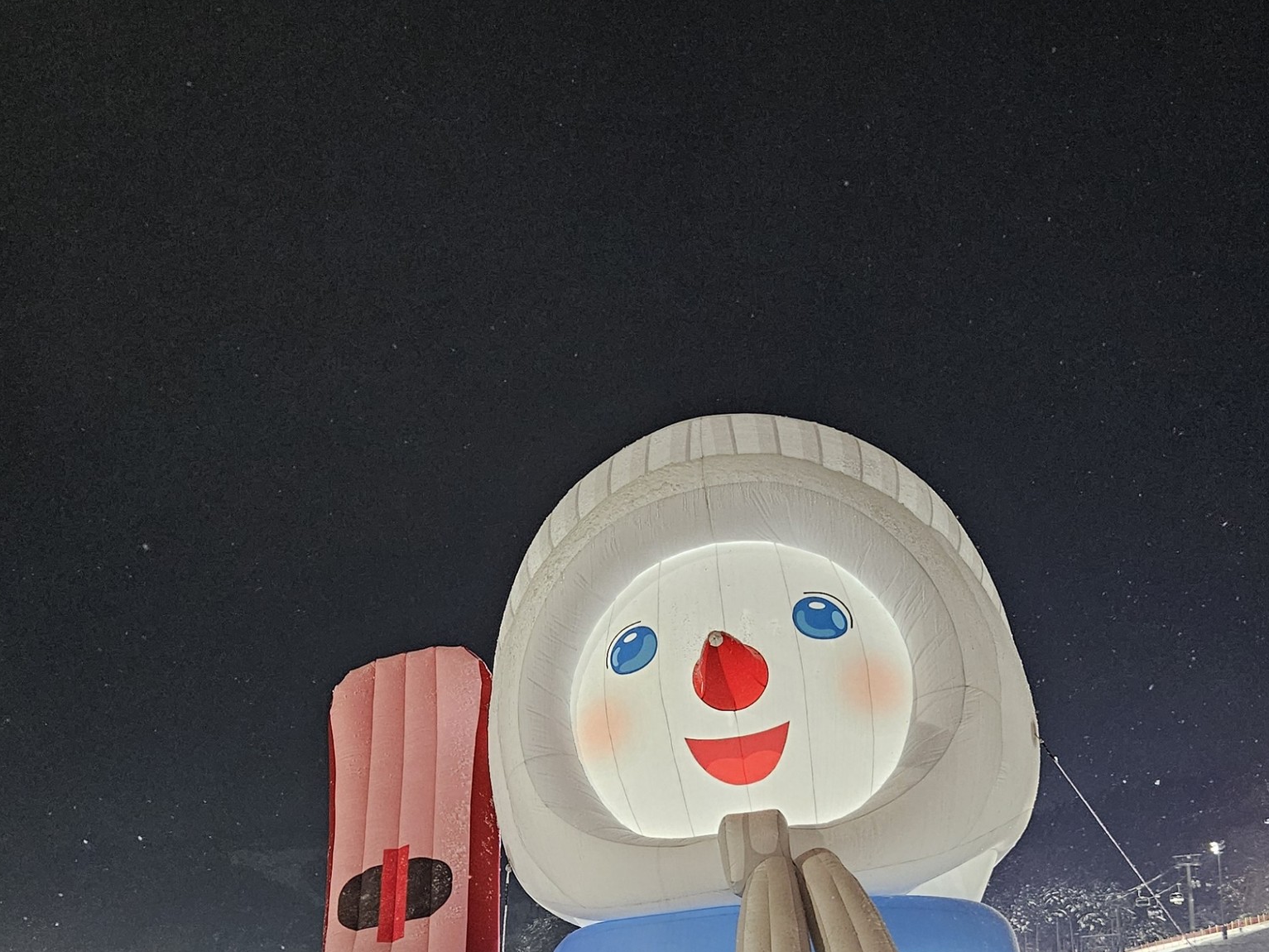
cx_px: 733
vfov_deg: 30.5
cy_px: 894
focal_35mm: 45
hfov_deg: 42.0
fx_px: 1650
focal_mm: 5.4
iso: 640
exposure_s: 1/120
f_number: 1.8
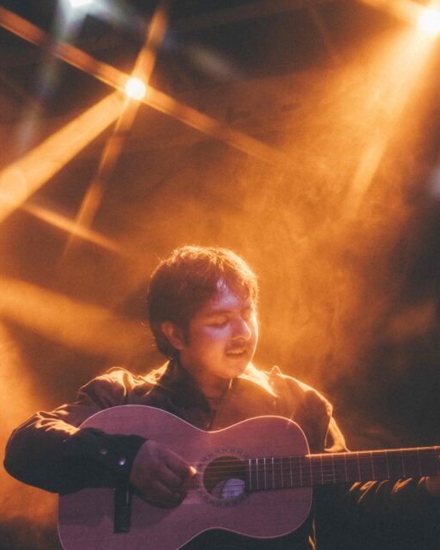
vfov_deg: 35.0
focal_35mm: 53
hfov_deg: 28.5
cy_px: 369
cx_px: 280
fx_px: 863
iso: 5000
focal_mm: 23
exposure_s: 1/60
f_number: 2.8
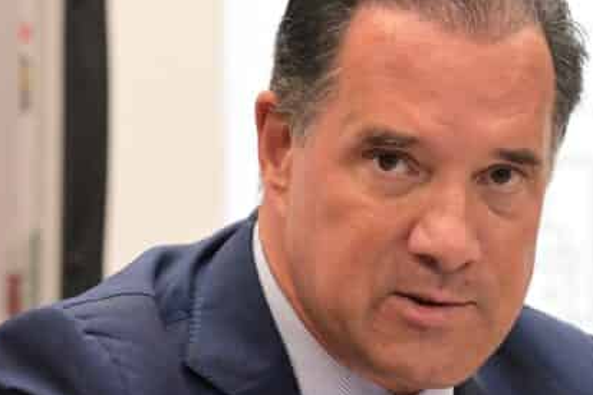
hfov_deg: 5.5
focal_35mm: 372
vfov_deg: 3.7
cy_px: 159
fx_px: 6125
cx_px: 396
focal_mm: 200
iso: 8000
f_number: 6.3
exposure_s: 1/320
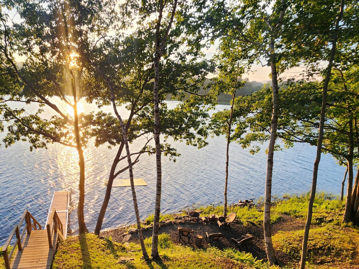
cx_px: 124
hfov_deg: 72.1
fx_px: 239
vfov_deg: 56.7
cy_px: 192
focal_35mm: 23
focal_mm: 2.2
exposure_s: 1/262
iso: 50
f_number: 2.2
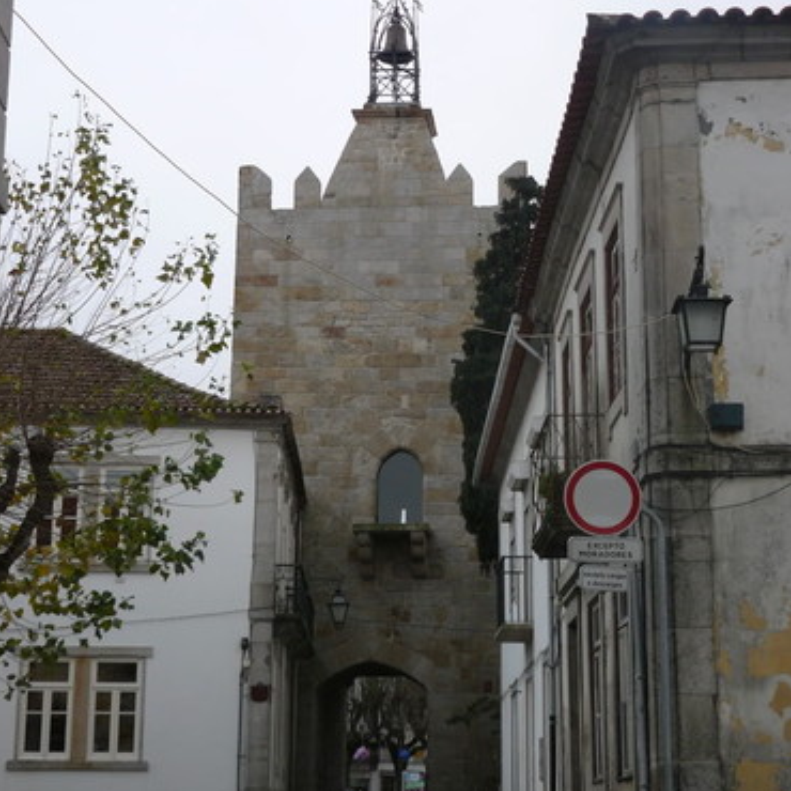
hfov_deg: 25.4
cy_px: 398
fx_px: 1758
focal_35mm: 68
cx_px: 394
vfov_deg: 25.4
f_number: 2.8
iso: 100
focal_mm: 9.5
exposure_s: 1/125
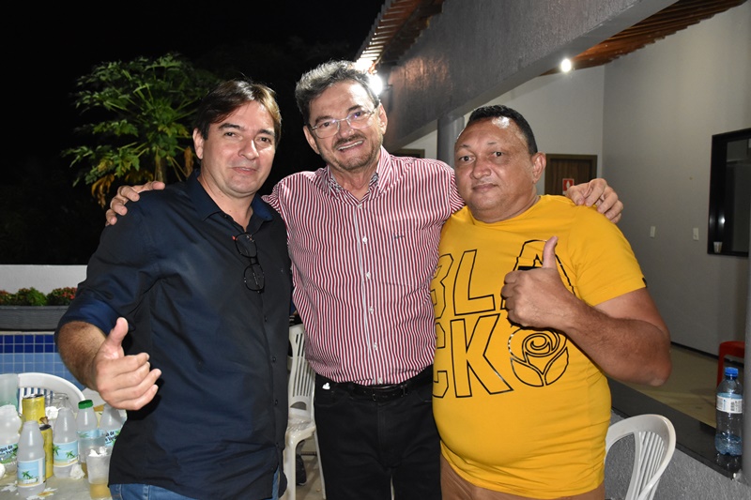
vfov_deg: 40.0
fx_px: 688
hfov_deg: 57.2
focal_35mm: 33
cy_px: 250
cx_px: 376
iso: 2500
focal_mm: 22
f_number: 3.5
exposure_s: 1/100
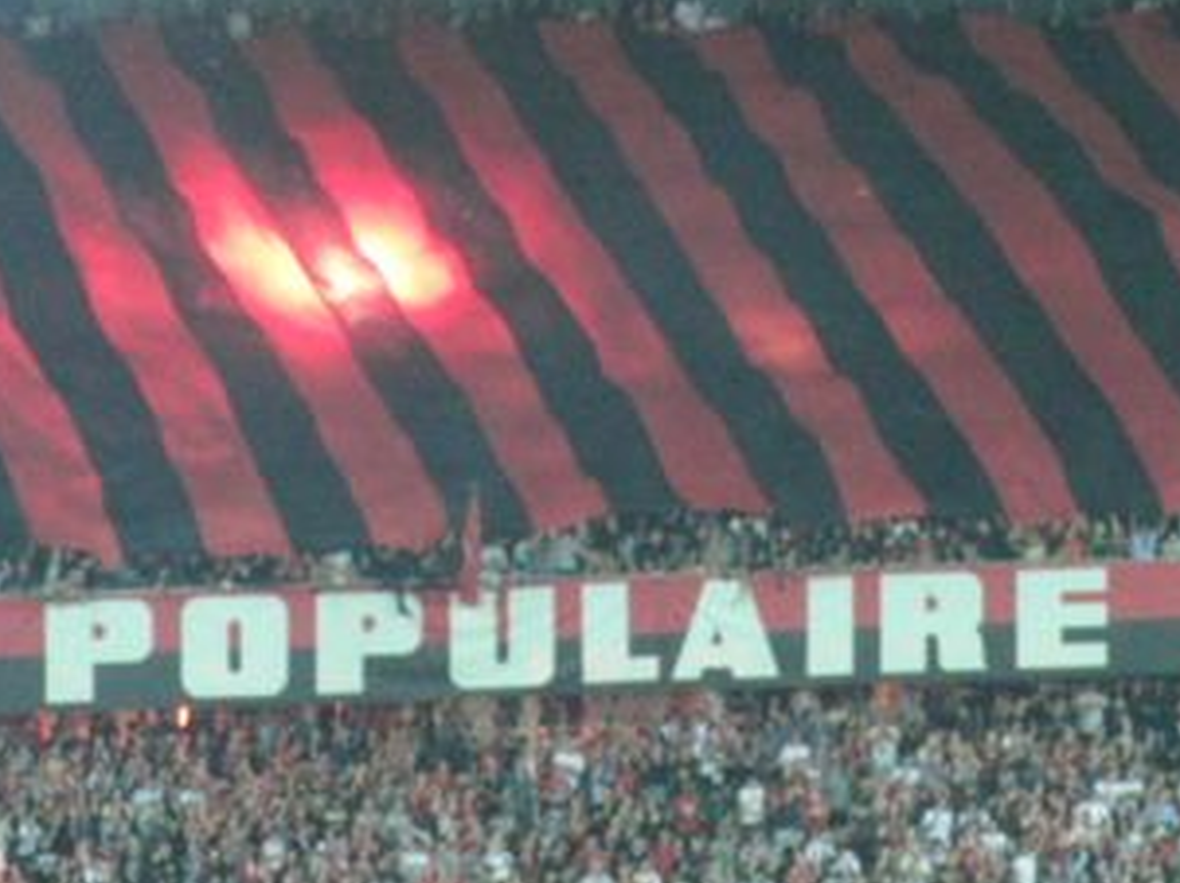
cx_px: 465
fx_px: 10082
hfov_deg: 6.7
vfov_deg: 5.0
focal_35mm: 296
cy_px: 248
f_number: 4.4
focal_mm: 27.31
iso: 800
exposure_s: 1/60
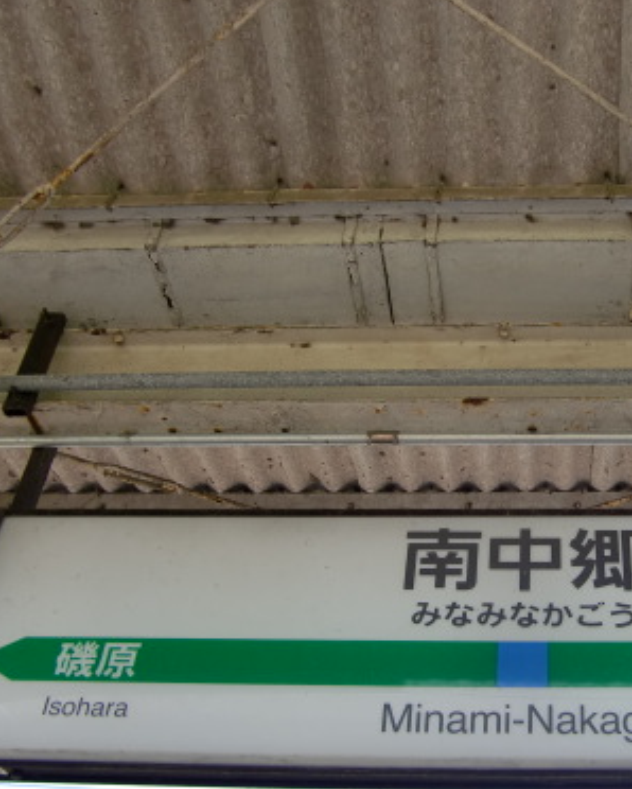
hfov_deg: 31.1
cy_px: 481
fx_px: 1098
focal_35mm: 47
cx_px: 528
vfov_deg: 39.3
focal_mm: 4.9
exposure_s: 1/500
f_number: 2.6
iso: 64
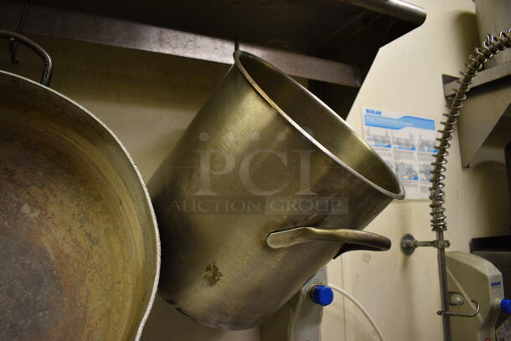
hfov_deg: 67.3
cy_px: 170
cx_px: 256
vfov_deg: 48.0
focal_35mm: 27
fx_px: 384
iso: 800
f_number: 3.5
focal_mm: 18
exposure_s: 1/160
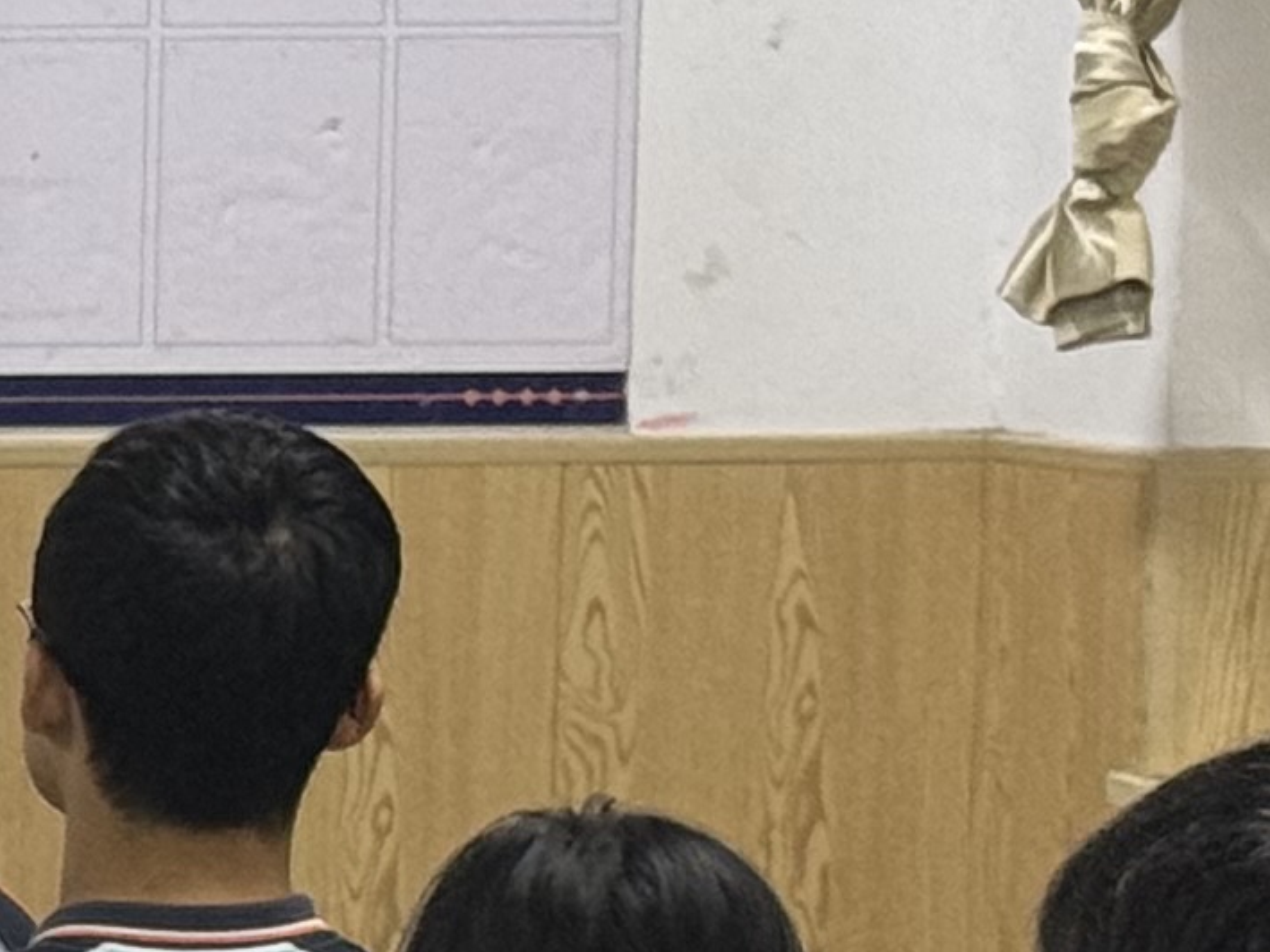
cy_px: 798
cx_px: -2123
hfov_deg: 6.7
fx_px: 10018
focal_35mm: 273
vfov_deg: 5.4
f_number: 1.78
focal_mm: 6.76
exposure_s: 1/50
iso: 160
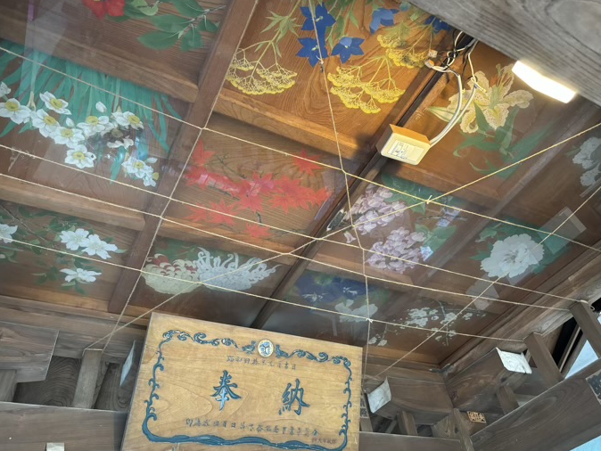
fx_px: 469
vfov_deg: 51.4
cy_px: 221
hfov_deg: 65.3
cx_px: 294
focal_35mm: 27
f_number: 1.6
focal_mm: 5.96
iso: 250
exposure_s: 1/60
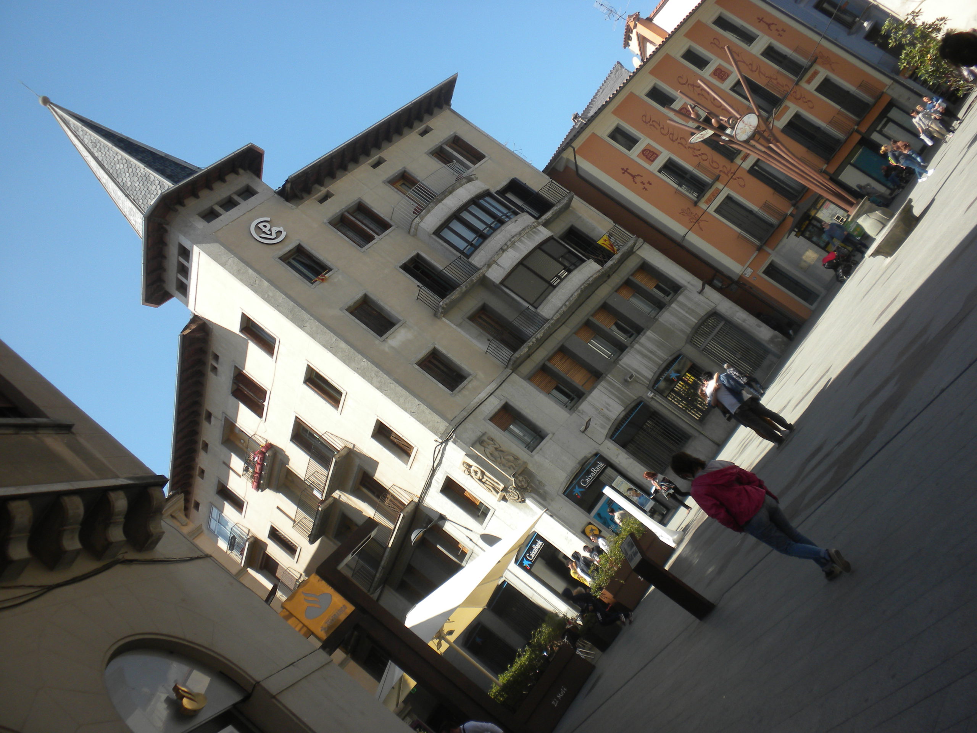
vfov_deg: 38.7
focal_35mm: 37
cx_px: 488
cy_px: 366
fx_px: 1044
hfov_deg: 50.1
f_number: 3.5
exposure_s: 1/468
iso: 64
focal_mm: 6.6
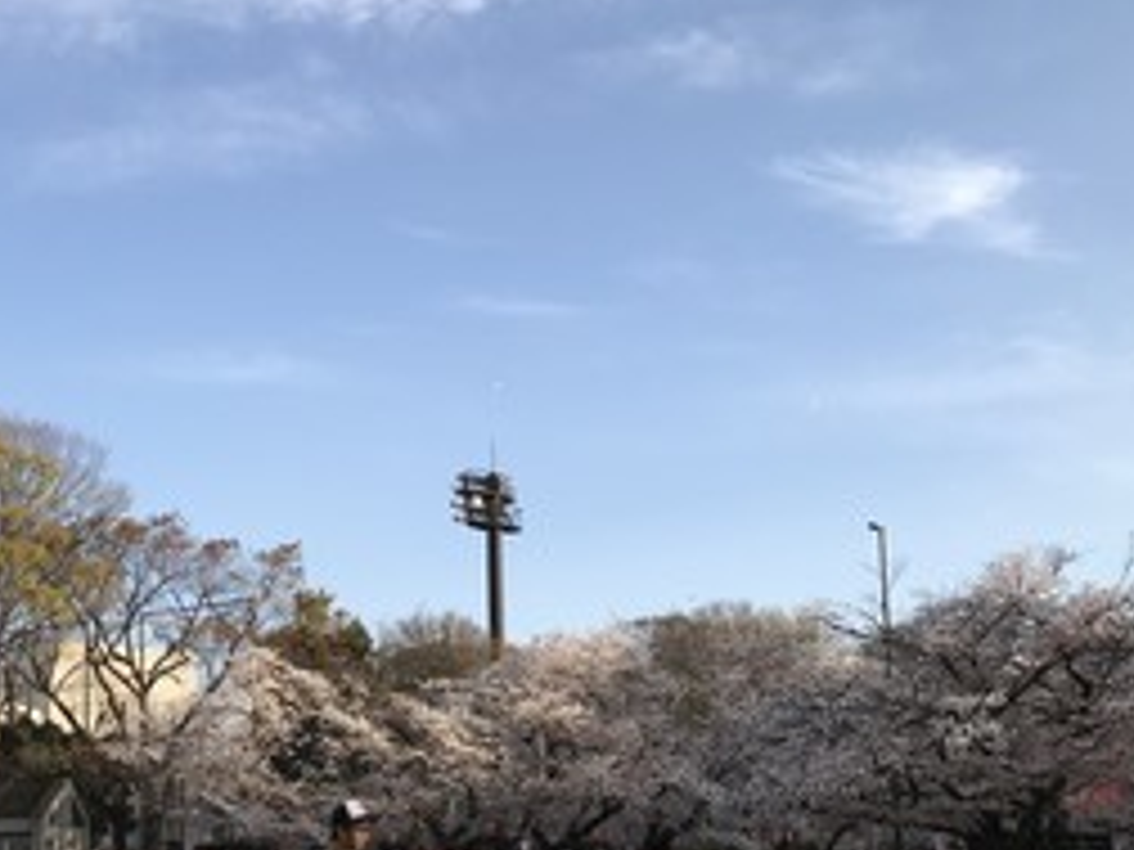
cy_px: 639
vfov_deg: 28.7
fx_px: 1638
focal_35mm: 50
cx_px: 306
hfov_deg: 37.4
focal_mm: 3.99
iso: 20
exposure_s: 1/977
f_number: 1.8
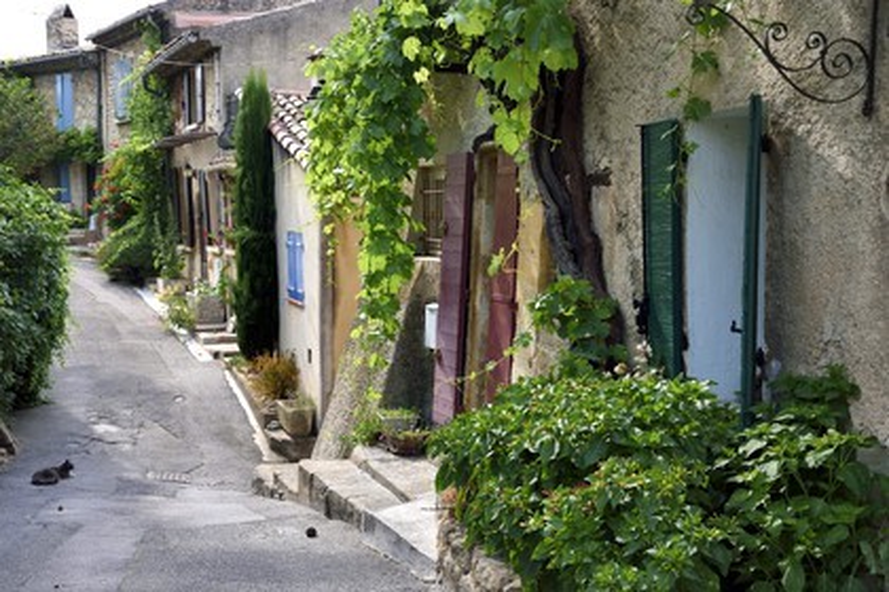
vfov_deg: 27.0
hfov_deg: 39.6
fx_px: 1235
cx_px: 444
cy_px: 296
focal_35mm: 50
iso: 200
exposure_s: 1/200
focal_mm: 50
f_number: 6.3
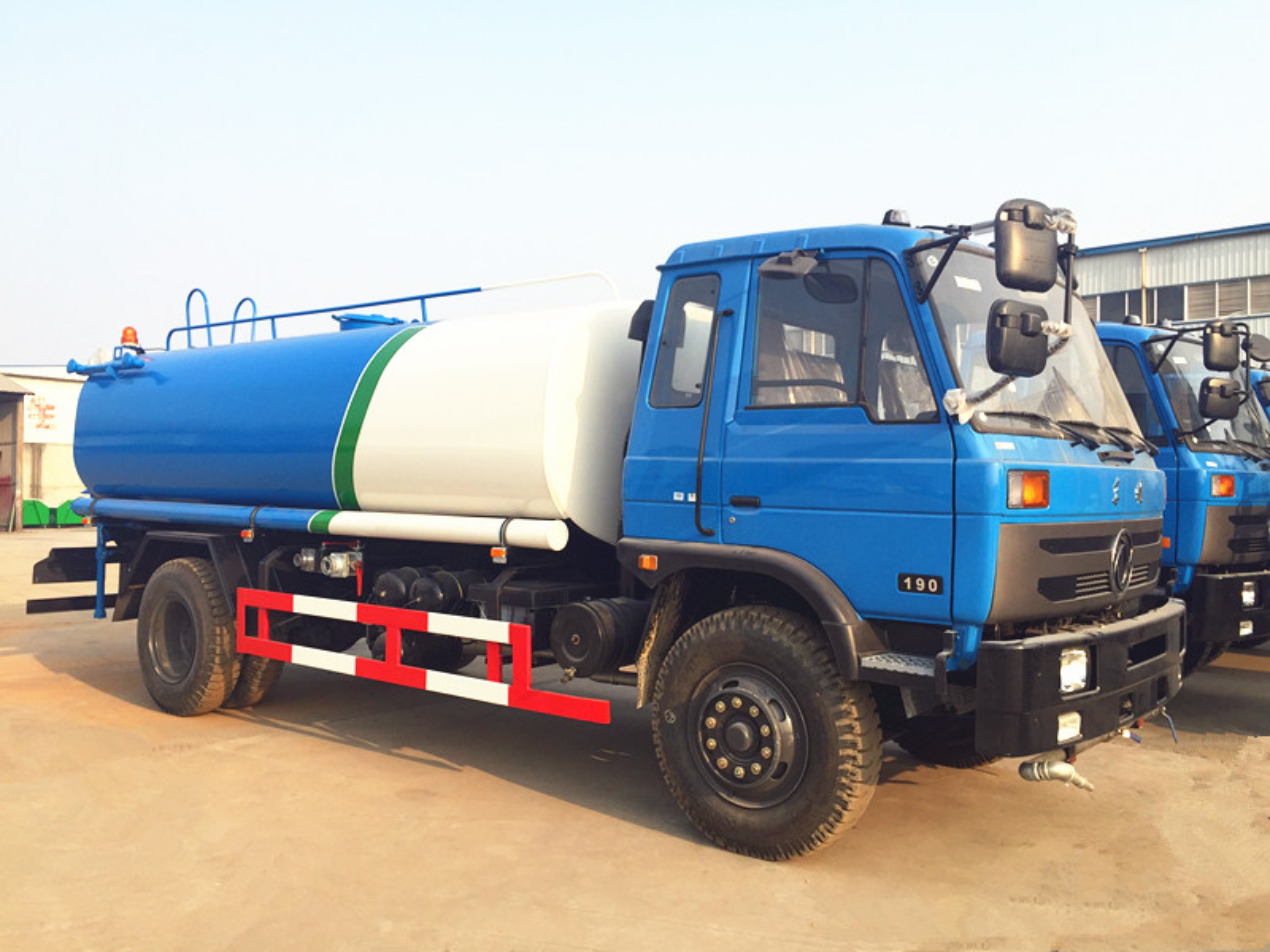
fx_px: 1064
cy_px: 476
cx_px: 635
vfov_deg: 48.2
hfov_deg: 61.7
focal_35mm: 29
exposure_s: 1/824
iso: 32
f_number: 2.2
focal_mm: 4.15
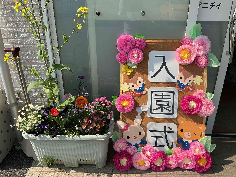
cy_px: 88
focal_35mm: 29
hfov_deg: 61.7
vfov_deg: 48.2
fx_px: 198
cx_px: 118
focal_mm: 3
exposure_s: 1/1626
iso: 25
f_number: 1.8
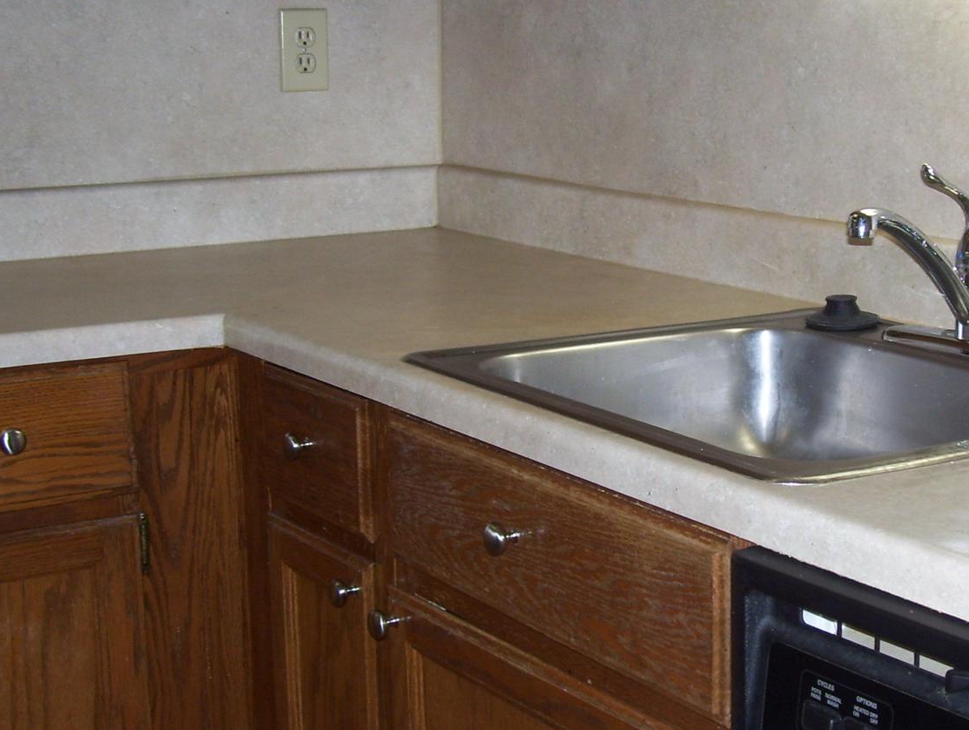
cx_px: 704
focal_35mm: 66
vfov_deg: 22.3
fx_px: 1850
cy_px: 389
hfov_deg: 29.0
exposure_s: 1/60
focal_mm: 6
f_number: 2.7
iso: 80
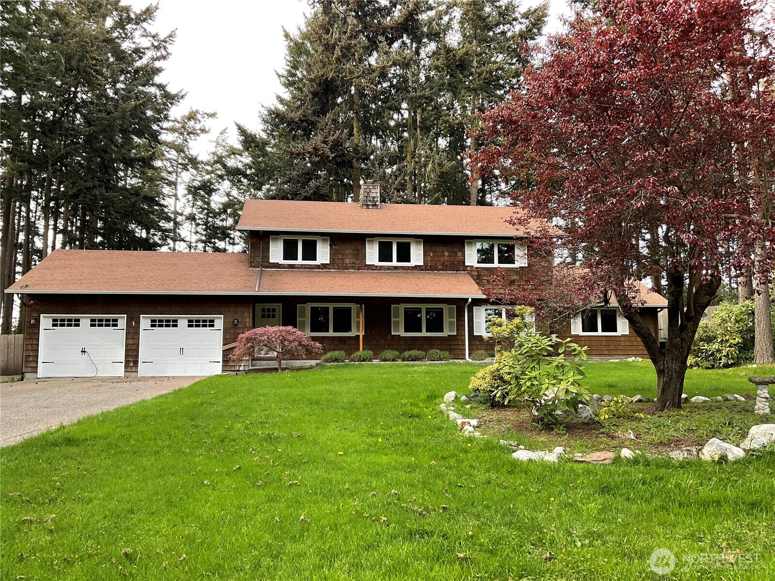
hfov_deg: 61.7
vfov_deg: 48.2
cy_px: 290
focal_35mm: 29
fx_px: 649
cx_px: 388
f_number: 1.8
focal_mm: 3
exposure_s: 1/122
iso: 25
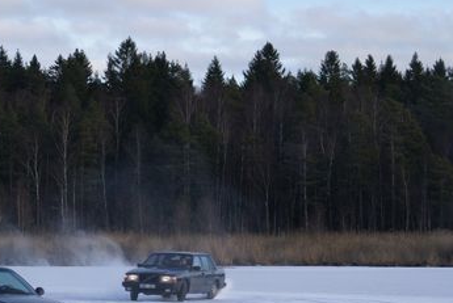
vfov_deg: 8.2
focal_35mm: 167
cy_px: 277
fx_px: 2104
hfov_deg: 12.2
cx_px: 43
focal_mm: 60
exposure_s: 1/250
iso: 100
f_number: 6.3
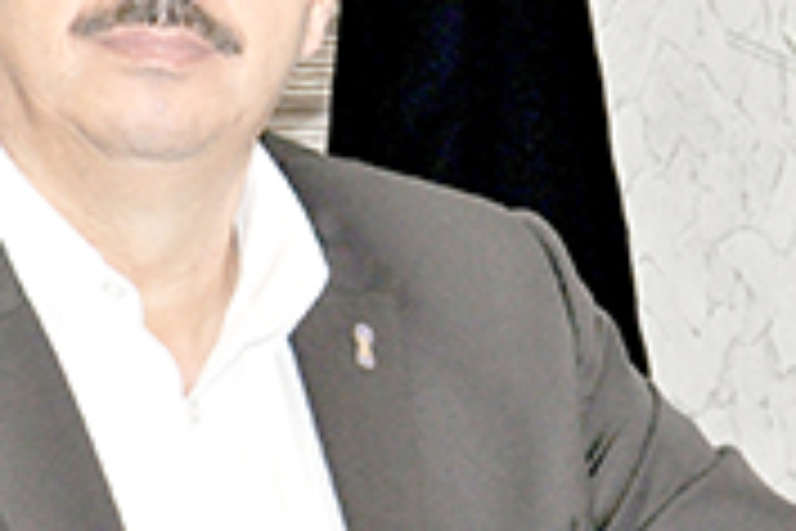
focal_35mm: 278
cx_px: 353
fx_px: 6146
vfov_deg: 4.9
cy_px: 353
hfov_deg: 7.4
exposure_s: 1/60
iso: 800
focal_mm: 58
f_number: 5
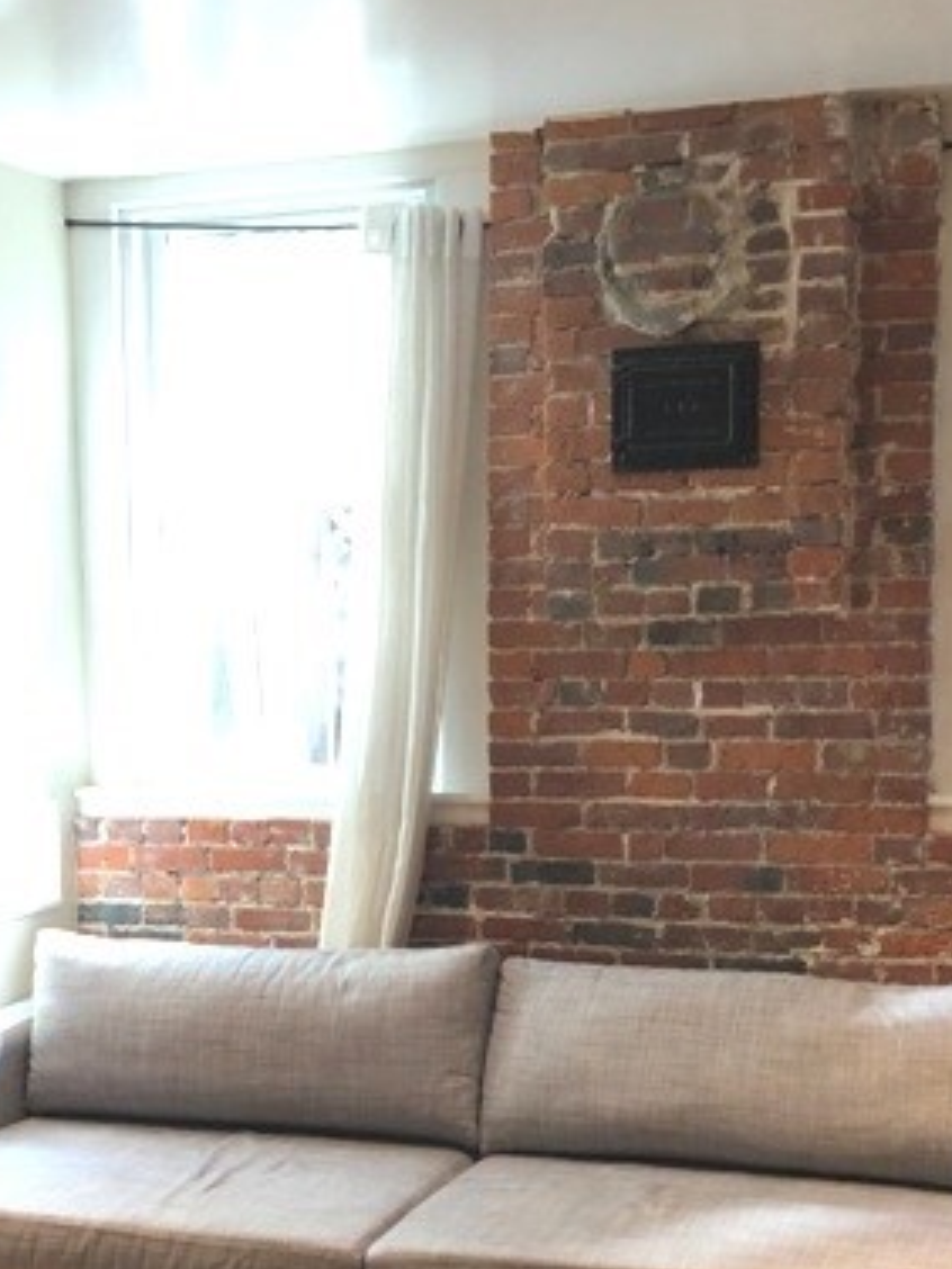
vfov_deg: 31.9
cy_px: 872
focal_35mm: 60
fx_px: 2200
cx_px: 358
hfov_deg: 24.4
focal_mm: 3.99
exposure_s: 1/15
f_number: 1.8
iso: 50
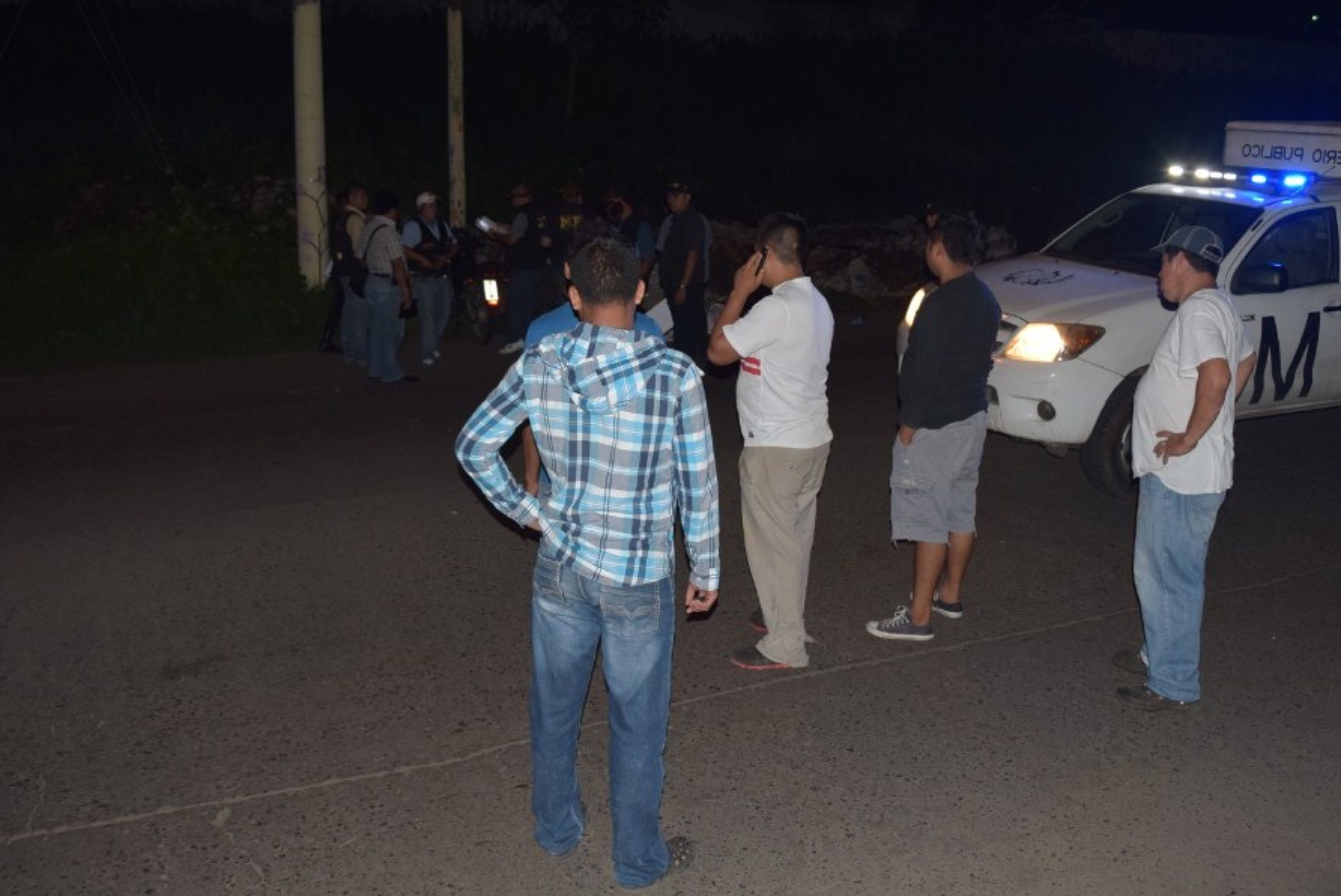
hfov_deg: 60.2
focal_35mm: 31
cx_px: 690
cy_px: 456
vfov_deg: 42.4
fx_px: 1155
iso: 800
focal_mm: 18
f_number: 5
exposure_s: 1/200
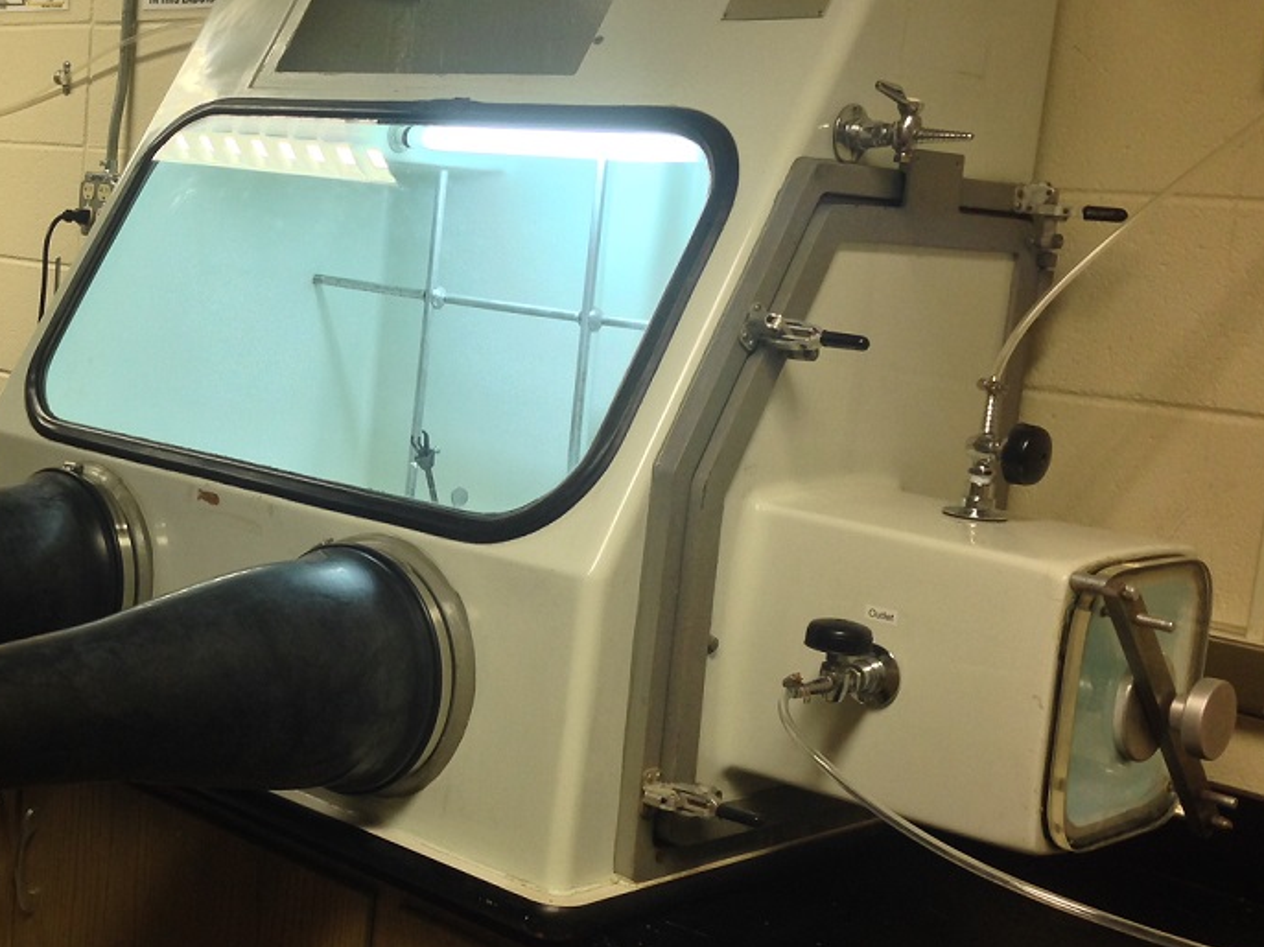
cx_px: 263
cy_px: 491
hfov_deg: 34.0
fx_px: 2008
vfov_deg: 26.5
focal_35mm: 55
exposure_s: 1/20
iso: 64
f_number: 2.4
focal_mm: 4.12
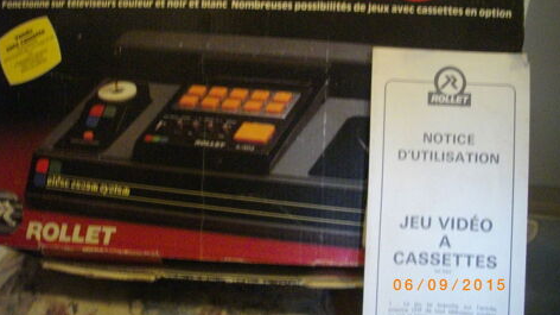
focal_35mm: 41
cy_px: 116
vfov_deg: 28.9
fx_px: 609
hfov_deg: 49.4
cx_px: 279
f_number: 2.8
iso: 800
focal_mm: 6.2
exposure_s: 1/15
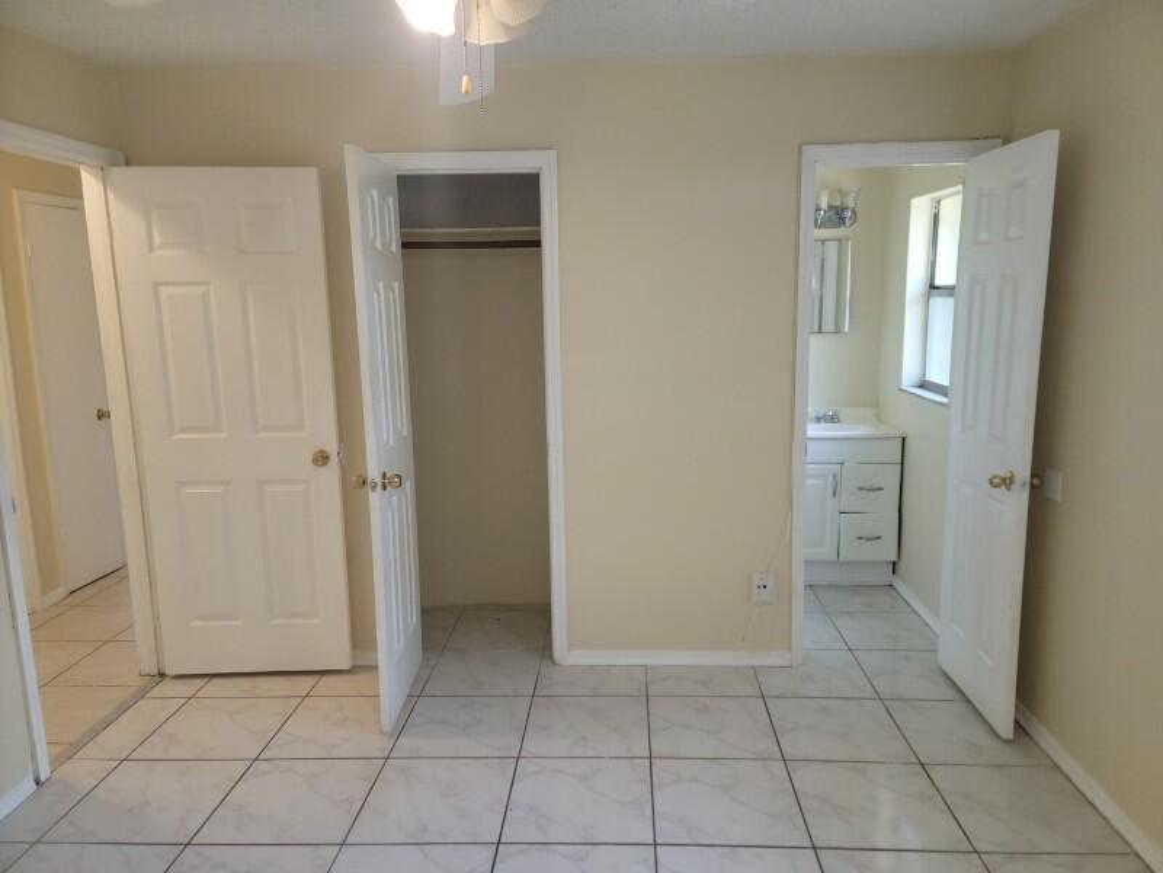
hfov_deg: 69.4
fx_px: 840
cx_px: 582
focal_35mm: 25
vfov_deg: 54.9
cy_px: 436
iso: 100
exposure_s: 1/60
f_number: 1.8
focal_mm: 7
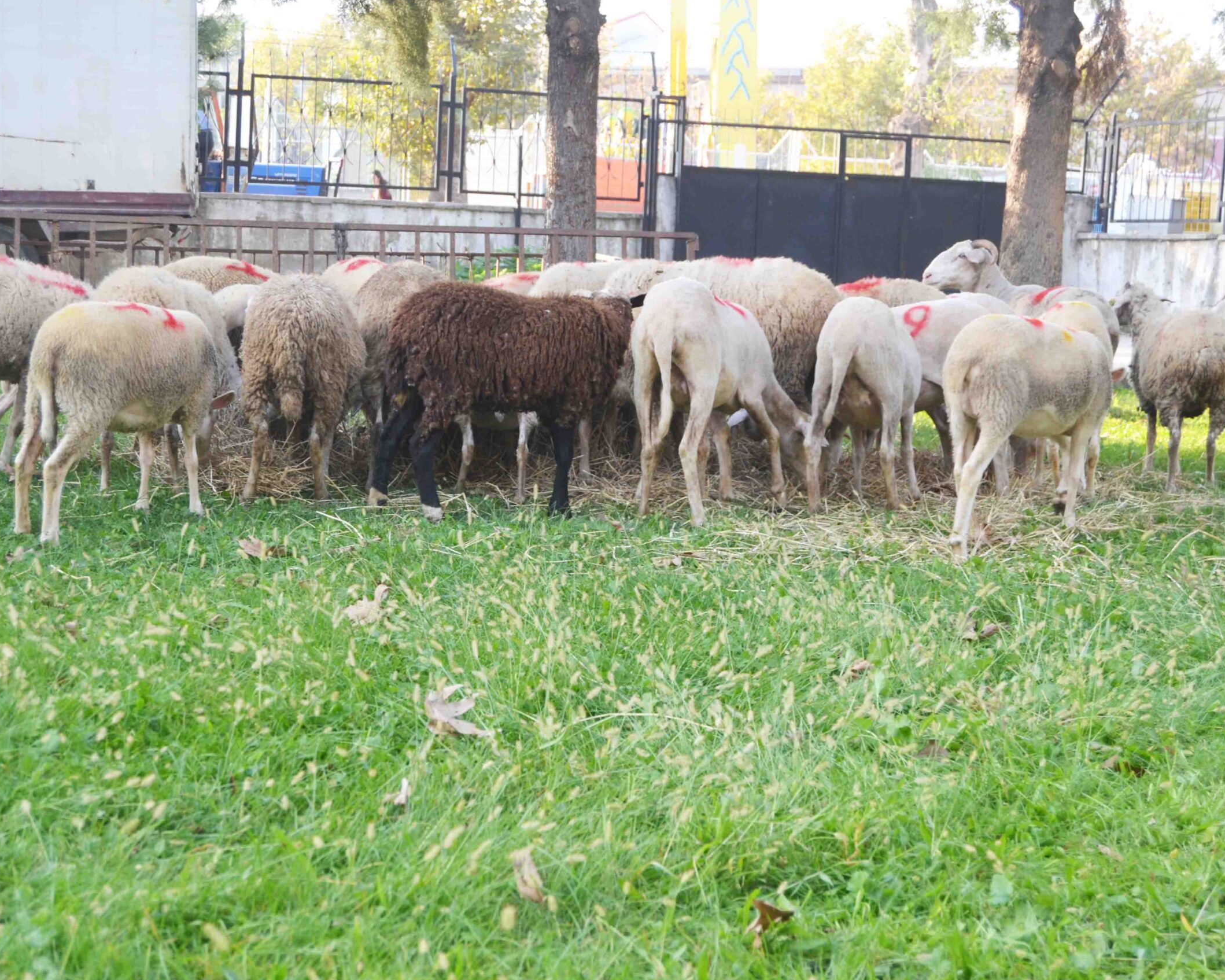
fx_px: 2159
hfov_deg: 31.7
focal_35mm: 60
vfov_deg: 25.6
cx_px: 593
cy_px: 487
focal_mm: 35
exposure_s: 1/125
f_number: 5.6
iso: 280
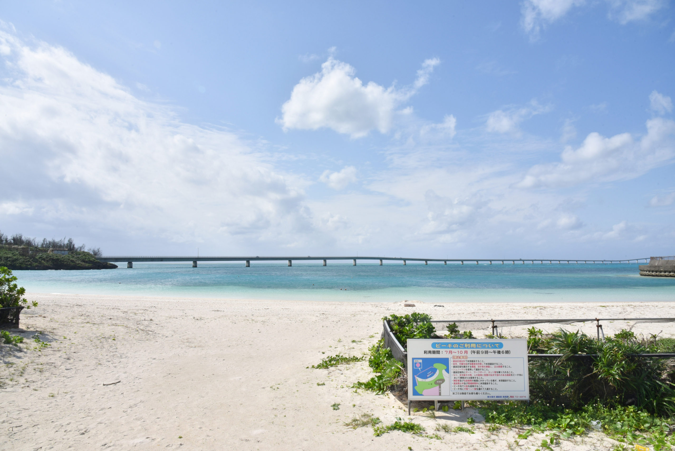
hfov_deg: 73.7
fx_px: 450
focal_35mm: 24
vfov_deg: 53.2
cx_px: 338
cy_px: 226
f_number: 22
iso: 100
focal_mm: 24
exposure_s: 1/80
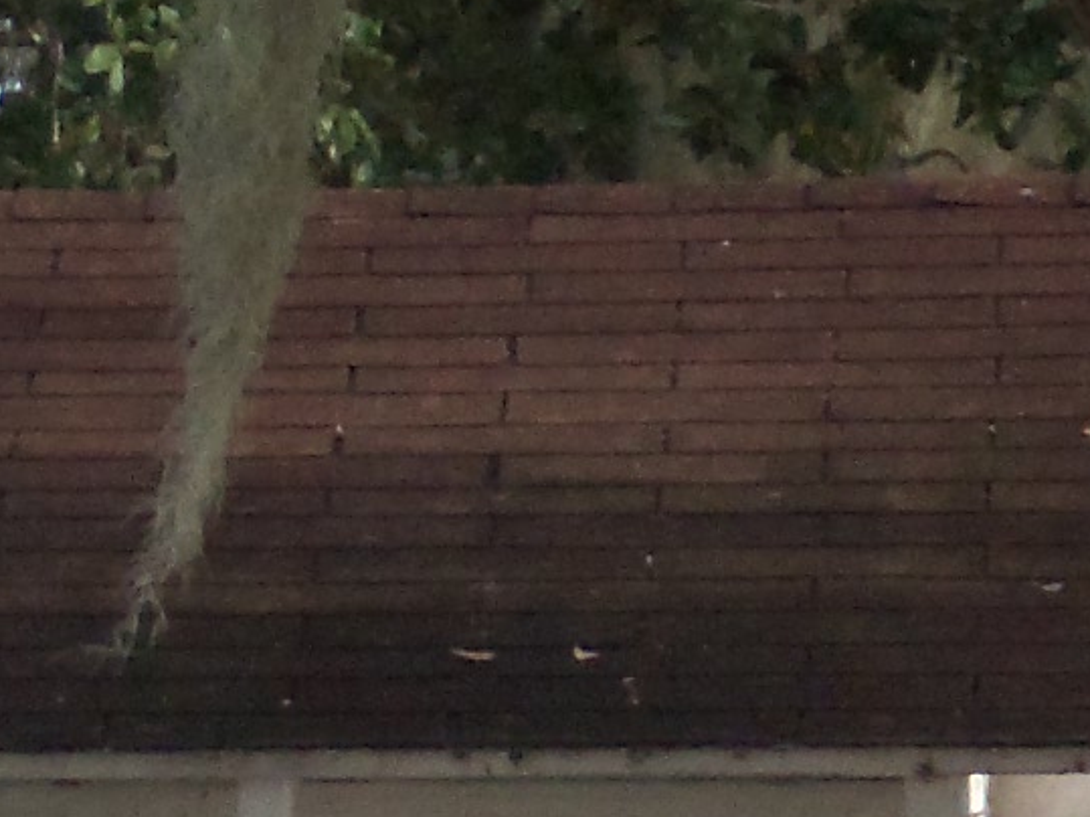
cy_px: 1907
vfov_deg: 2.0
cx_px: -1767
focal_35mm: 748
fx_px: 23548
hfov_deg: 2.6
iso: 200
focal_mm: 25.3
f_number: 5.7
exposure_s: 1/200
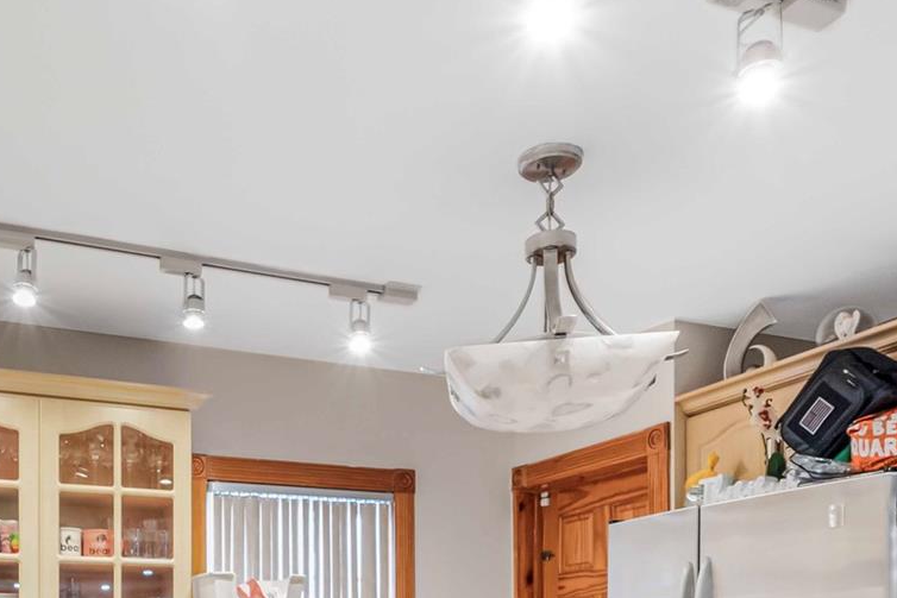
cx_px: 289
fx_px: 947
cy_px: 652
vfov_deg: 31.3
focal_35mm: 38
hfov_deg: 49.7
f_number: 8
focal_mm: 14
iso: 800
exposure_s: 1/5
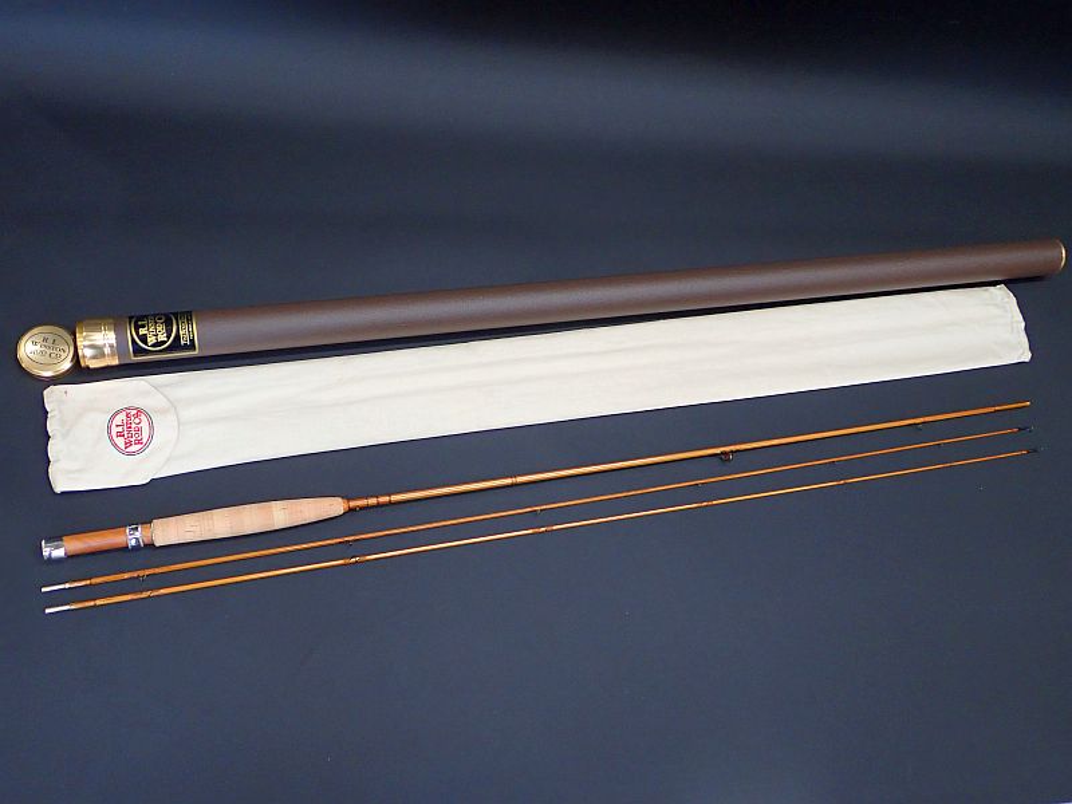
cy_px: 402
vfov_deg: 40.7
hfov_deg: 52.6
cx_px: 536
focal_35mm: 35
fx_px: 1084
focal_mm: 6.42
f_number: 2.6
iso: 400
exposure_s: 1/40
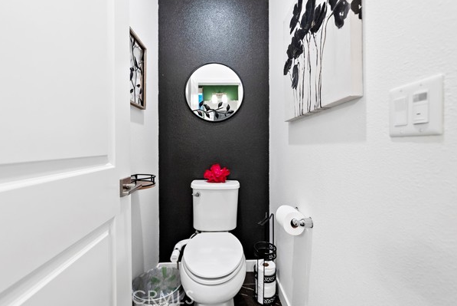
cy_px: 145
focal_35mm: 15
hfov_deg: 100.3
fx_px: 191
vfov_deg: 77.4
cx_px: 228
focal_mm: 14
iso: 1250
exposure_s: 1/160
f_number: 3.2
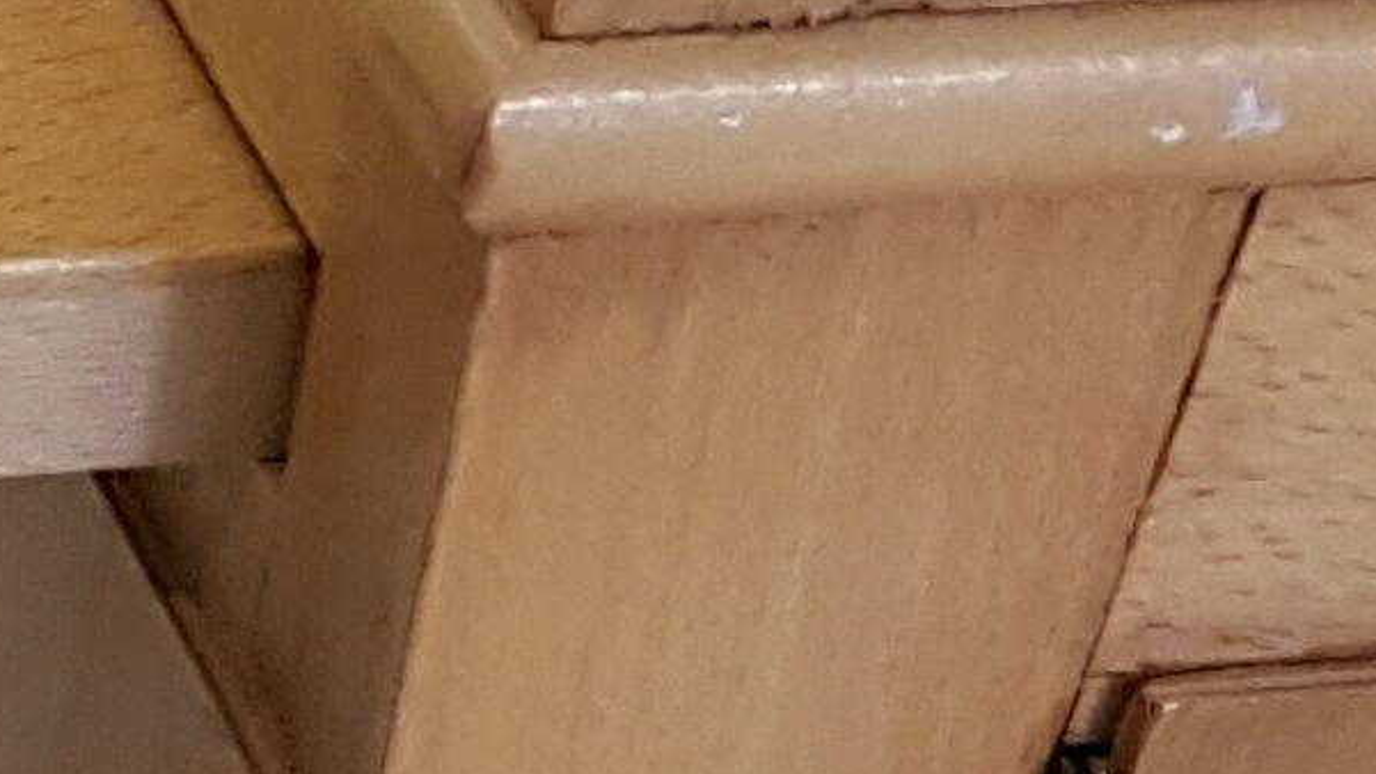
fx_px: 6932
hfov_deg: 10.6
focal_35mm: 190
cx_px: -1188
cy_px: 380
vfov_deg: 6.4
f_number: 1.7
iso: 200
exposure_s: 1/25
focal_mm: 4.2
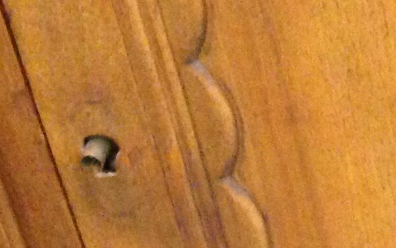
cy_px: 178
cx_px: 1036
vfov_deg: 7.0
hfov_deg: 9.5
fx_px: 2030
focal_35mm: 188
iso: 400
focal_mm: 4.12
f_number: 2.4
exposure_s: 1/20
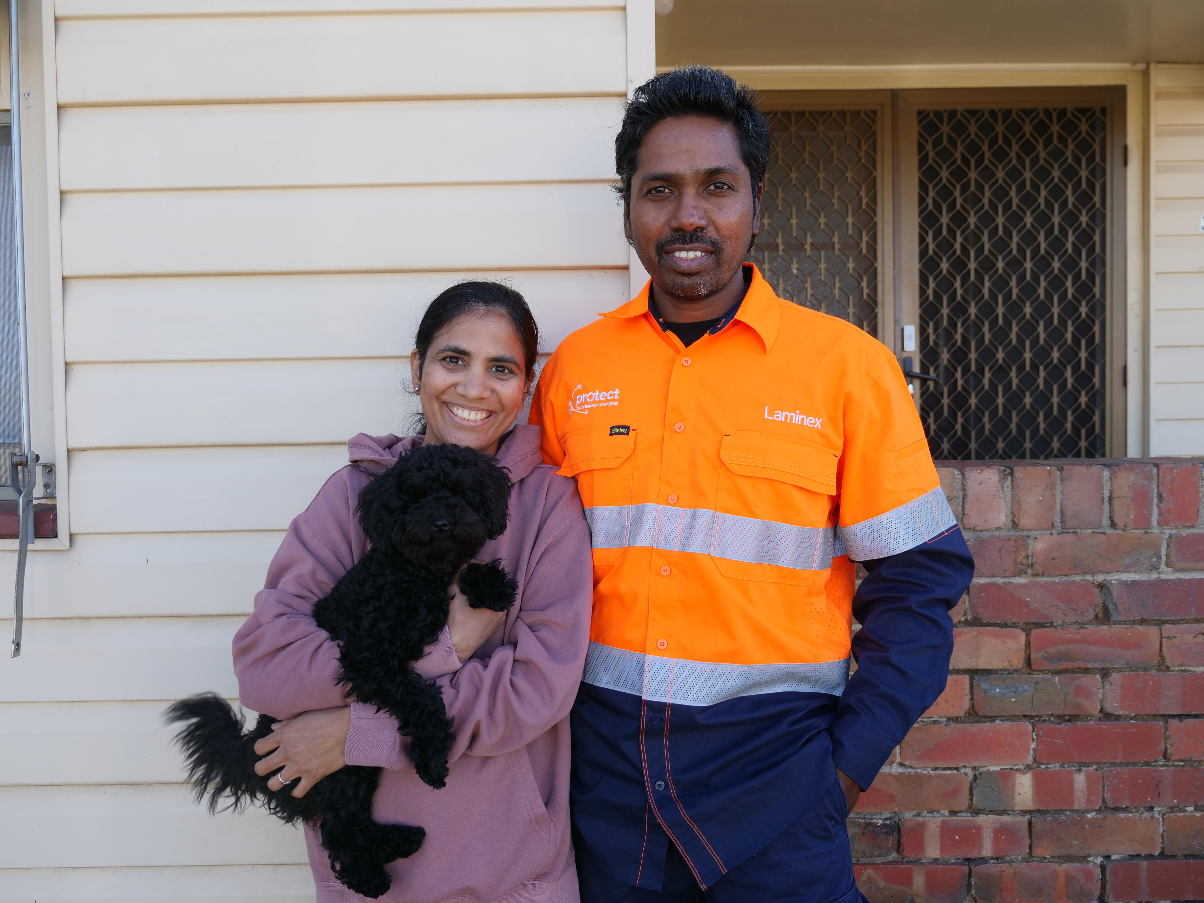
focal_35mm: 27
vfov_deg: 51.4
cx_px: 588
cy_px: 457
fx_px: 939
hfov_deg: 65.3
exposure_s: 1/500
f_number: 3.2
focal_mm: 13
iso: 200
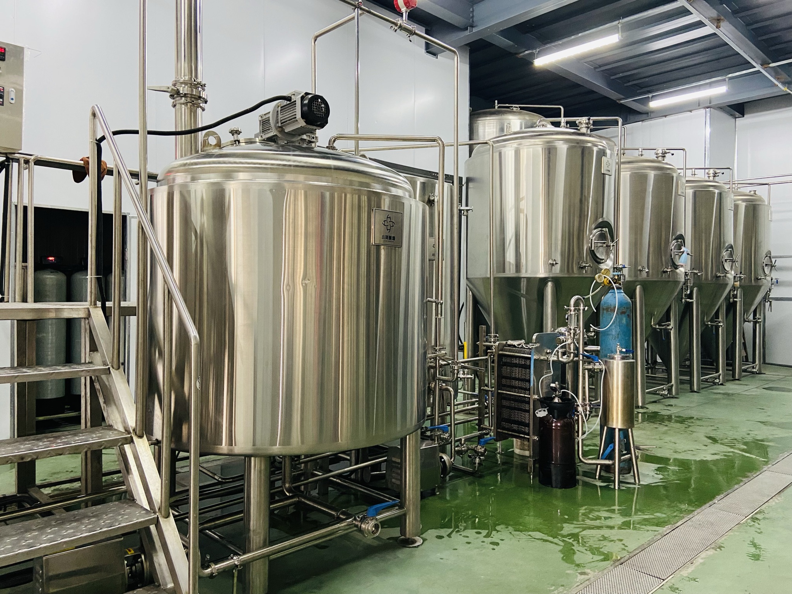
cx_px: 396
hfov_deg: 67.3
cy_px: 297
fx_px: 595
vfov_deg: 53.1
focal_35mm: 26
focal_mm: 4.25
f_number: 1.8
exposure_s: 1/33
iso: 400
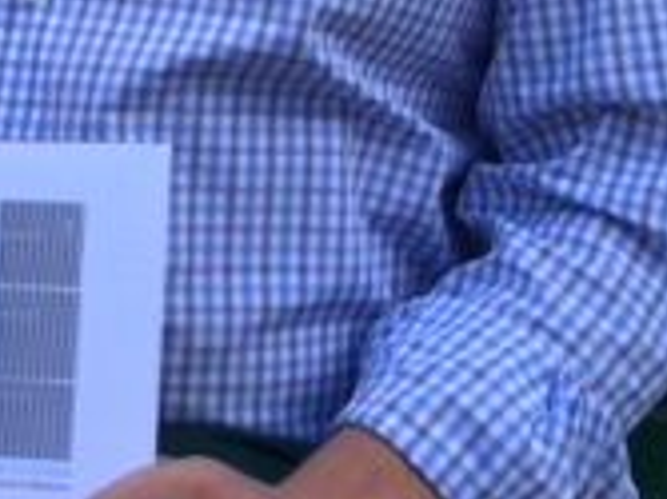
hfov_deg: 17.7
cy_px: -196
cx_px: 244
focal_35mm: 111
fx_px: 2137
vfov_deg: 12.8
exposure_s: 1/304
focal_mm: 4.15
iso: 32
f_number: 2.2
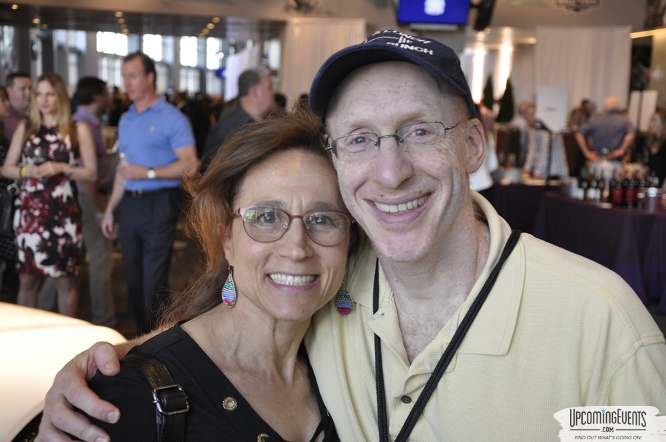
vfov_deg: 23.7
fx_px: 1053
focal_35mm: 57
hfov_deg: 35.1
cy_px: 221
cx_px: 333
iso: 400
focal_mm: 38
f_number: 5
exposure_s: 1/25
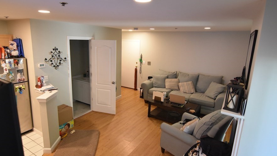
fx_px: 162
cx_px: 131
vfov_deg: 51.5
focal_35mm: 22
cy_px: 73
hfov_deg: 81.1
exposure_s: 1/60
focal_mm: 12
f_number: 4
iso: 1400
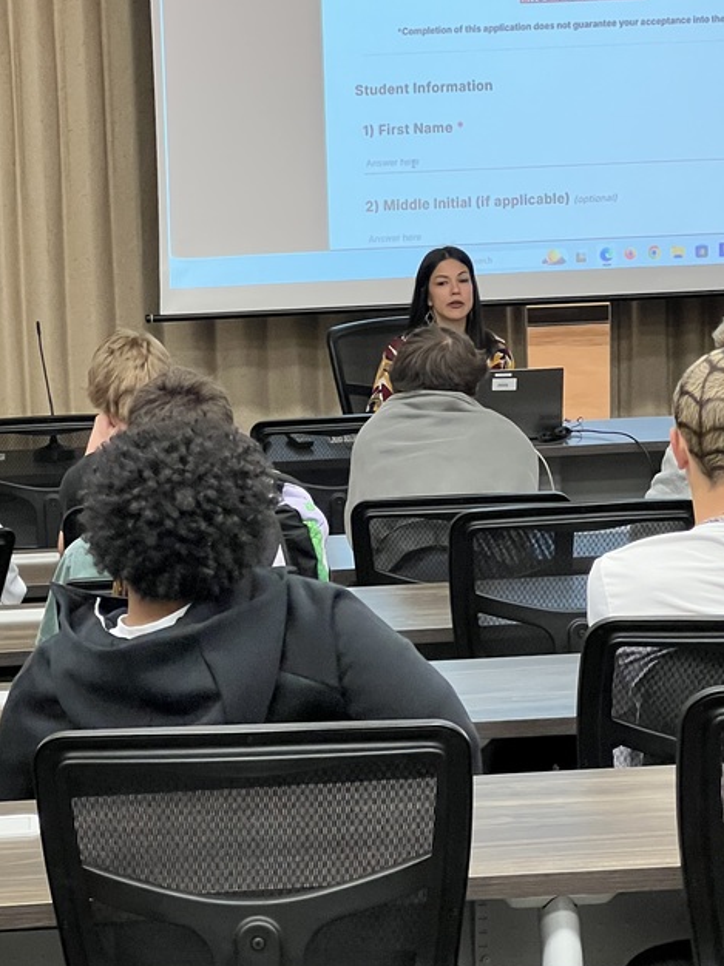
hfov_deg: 11.8
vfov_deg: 15.6
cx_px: 293
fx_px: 3516
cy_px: 392
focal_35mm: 126
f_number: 2.8
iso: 250
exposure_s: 1/60
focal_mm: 9
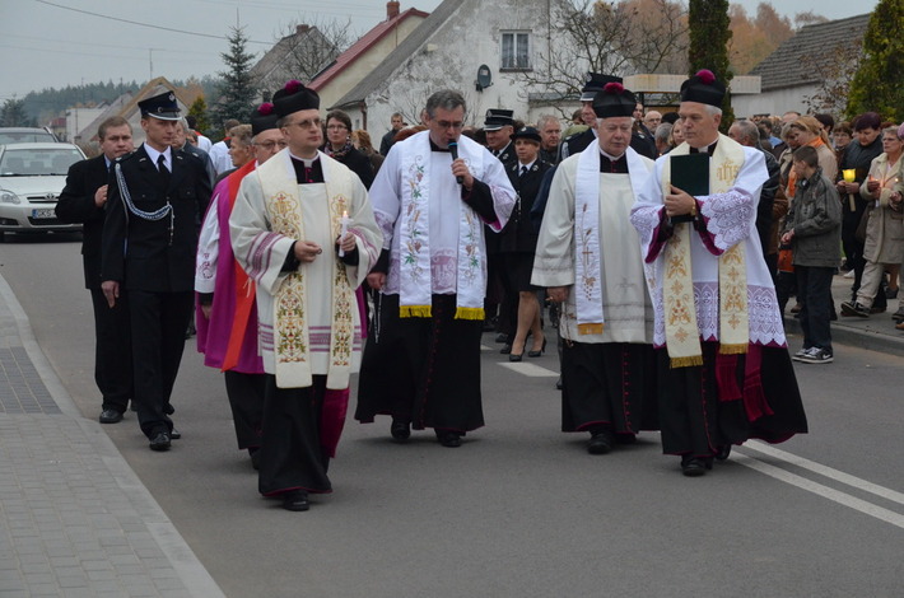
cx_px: 452
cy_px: 299
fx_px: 2330
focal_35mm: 93
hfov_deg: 22.0
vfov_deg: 14.6
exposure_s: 1/125
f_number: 6.3
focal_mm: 62
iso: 1600
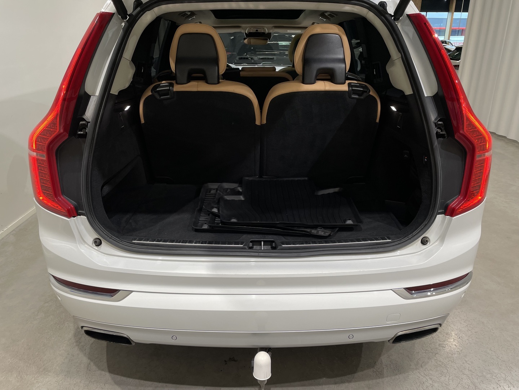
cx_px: 260
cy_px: 195
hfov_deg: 67.3
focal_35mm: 26
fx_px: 390
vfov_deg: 53.1
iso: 64
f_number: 1.6
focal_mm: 4.2
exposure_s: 1/100
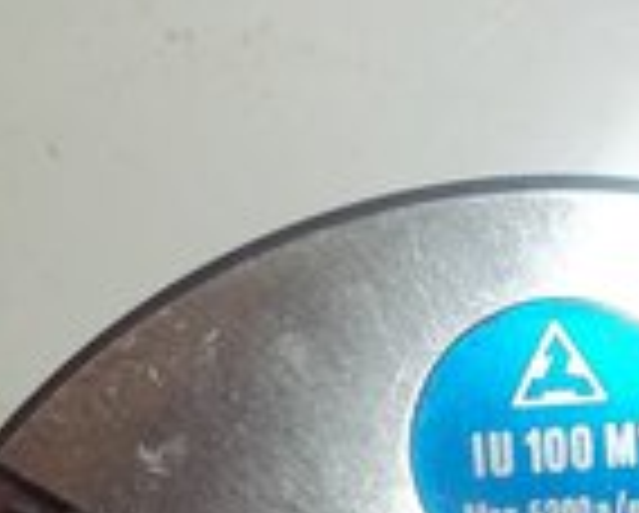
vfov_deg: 17.4
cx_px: 603
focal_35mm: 88
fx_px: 1667
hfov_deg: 21.1
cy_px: 414
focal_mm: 5.7
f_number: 2.9
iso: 80
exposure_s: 1/30
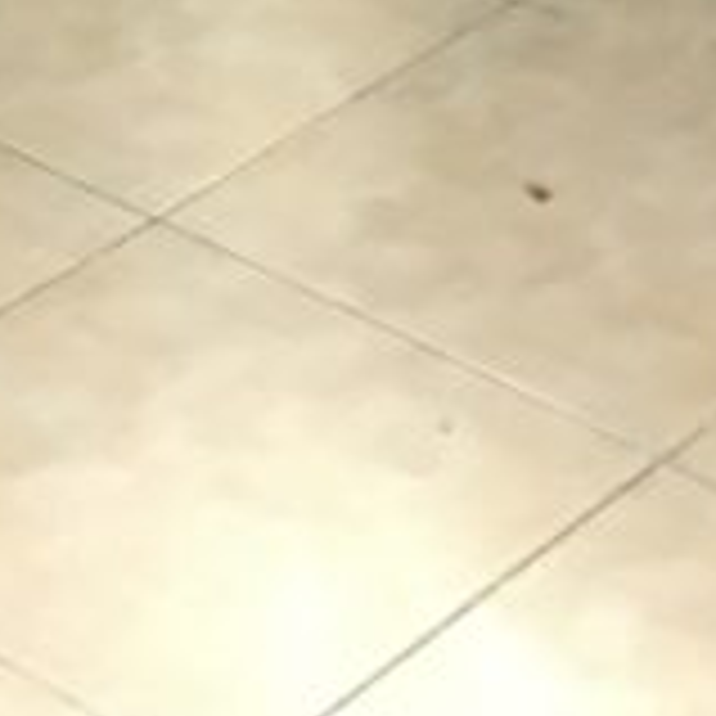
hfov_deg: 10.5
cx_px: -23
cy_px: -977
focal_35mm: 165
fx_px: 3861
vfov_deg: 9.5
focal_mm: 4.15
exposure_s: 1/8
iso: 160
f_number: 2.2
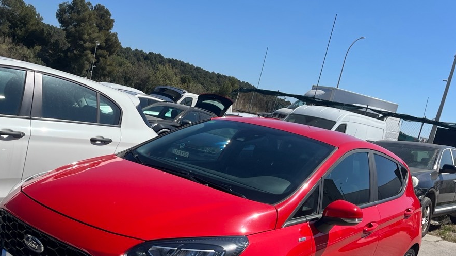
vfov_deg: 28.5
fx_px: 496
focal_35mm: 41
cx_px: 208
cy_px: 198
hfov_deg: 49.3
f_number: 1.6
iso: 50
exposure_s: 1/4149
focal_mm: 5.1
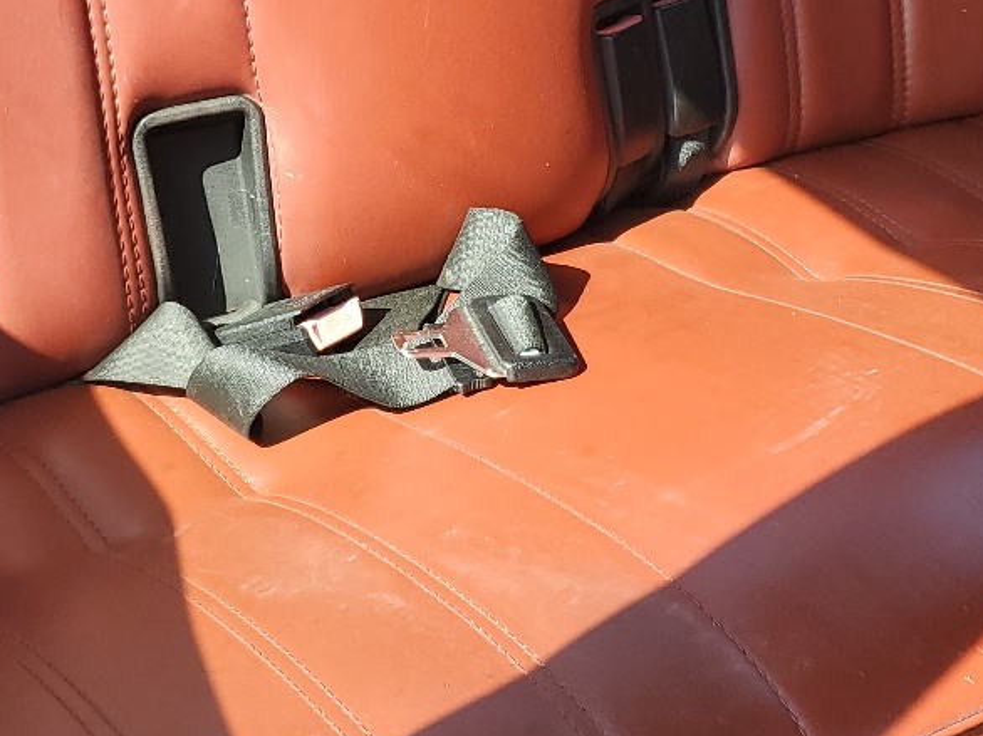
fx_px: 2015
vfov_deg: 20.6
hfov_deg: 27.3
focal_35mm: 71
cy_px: 228
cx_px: 362
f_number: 1.5
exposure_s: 1/500
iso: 50
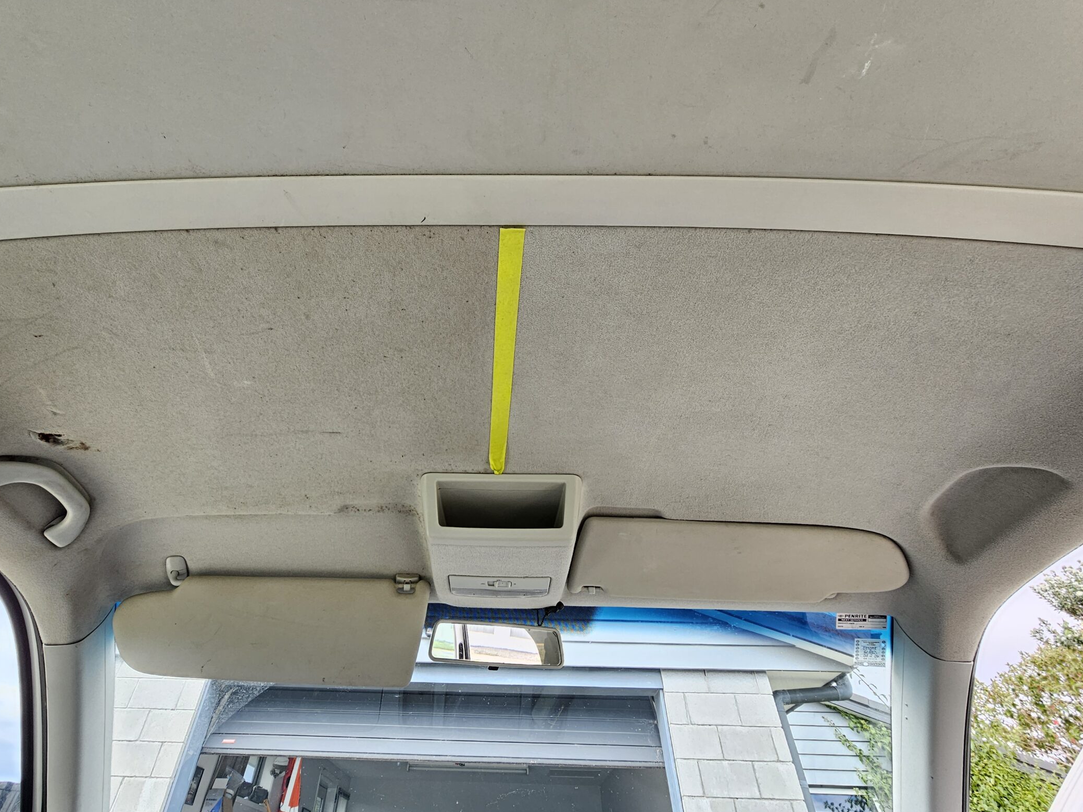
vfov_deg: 78.0
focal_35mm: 16
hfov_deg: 94.0
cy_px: 377
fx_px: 501
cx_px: 475
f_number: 2.2
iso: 50
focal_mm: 2.2
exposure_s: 1/100
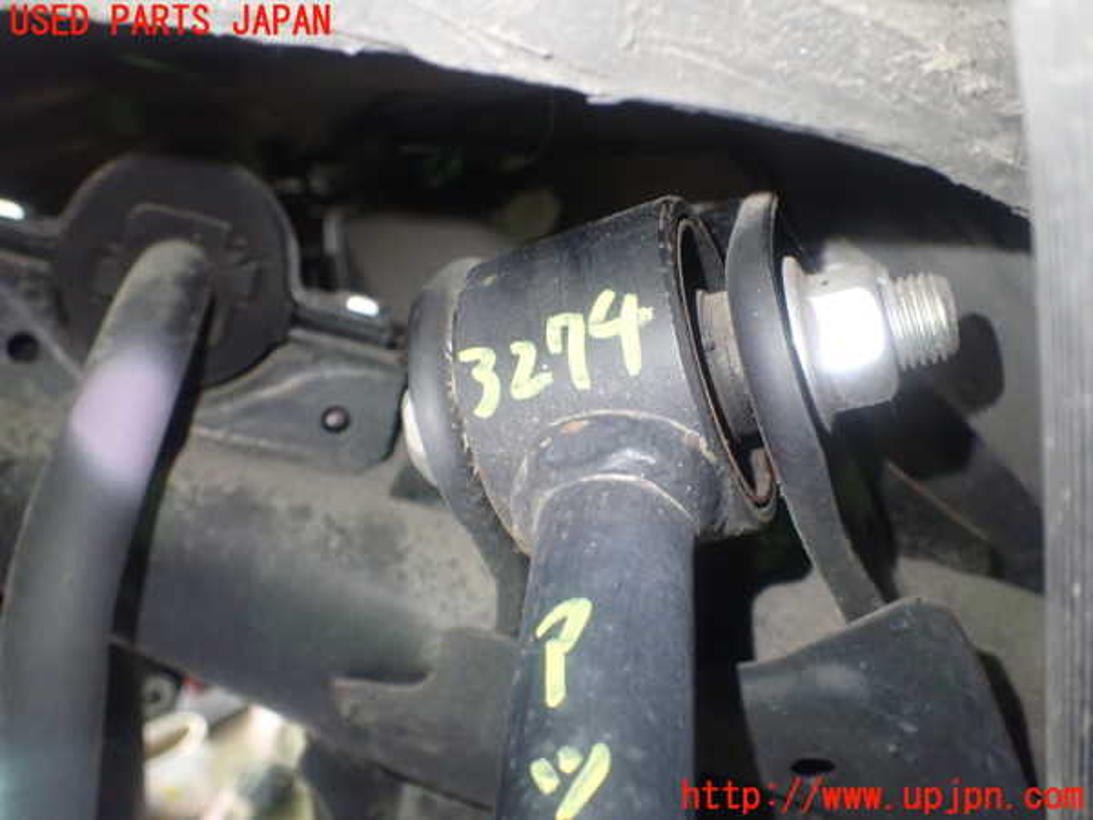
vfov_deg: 46.8
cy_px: 410
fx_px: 947
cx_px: 546
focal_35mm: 30
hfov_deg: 60.0
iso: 800
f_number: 2.3
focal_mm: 5.4
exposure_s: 1/30
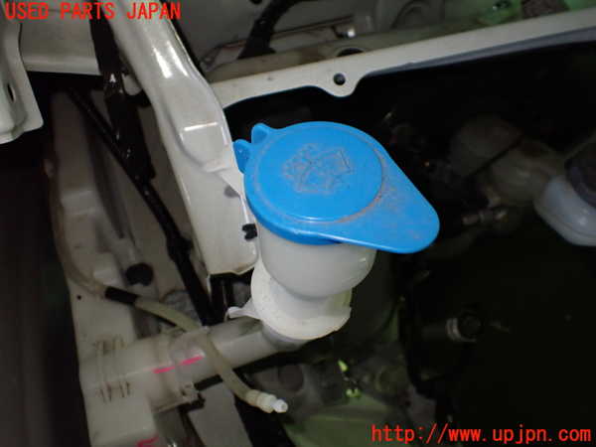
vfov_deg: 46.8
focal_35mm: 30
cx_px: 298
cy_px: 224
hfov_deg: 60.0
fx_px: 517
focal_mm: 5.4
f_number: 2.3
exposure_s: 1/125
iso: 640
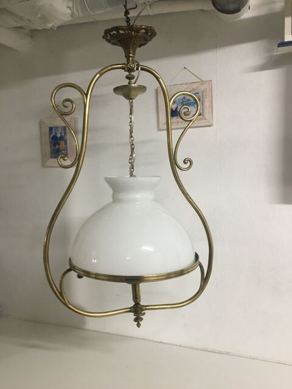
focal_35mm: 29
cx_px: 146
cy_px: 194
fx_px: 326
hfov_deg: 48.2
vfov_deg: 61.7
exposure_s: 1/33
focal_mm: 4.15
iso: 125
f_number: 2.2
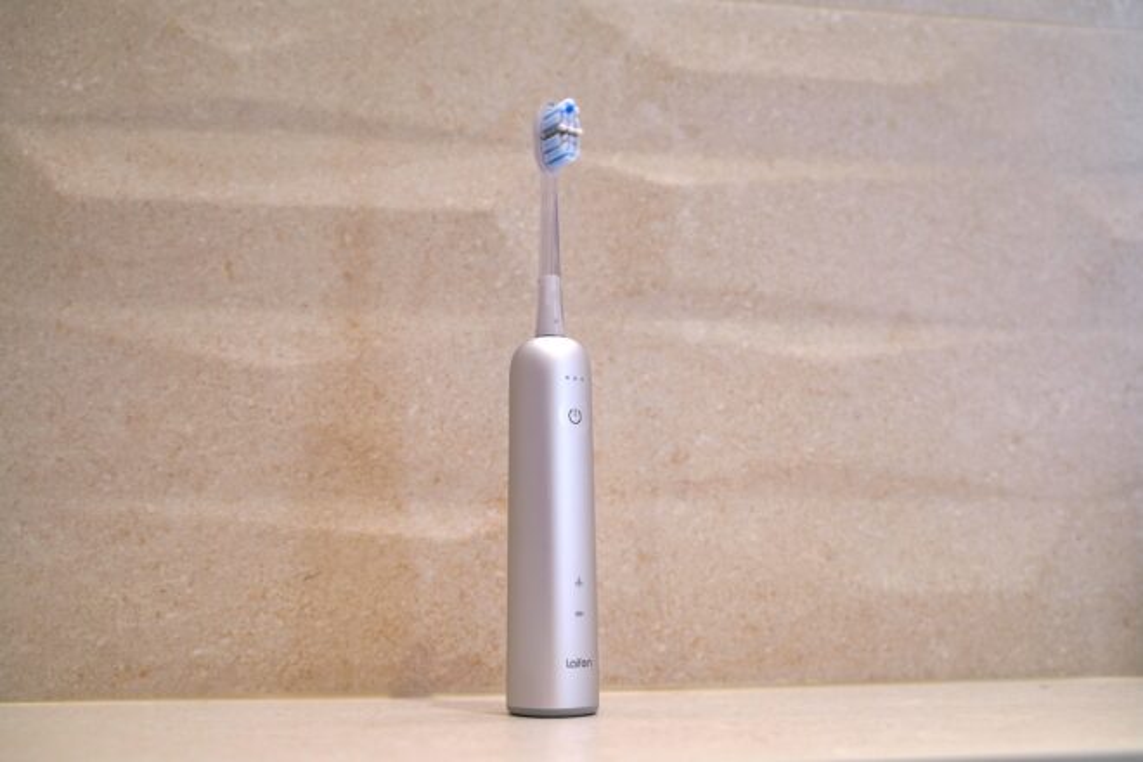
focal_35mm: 34
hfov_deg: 55.8
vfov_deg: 38.9
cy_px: 381
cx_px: 572
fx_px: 1079
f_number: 5
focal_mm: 34
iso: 250
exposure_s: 1/80
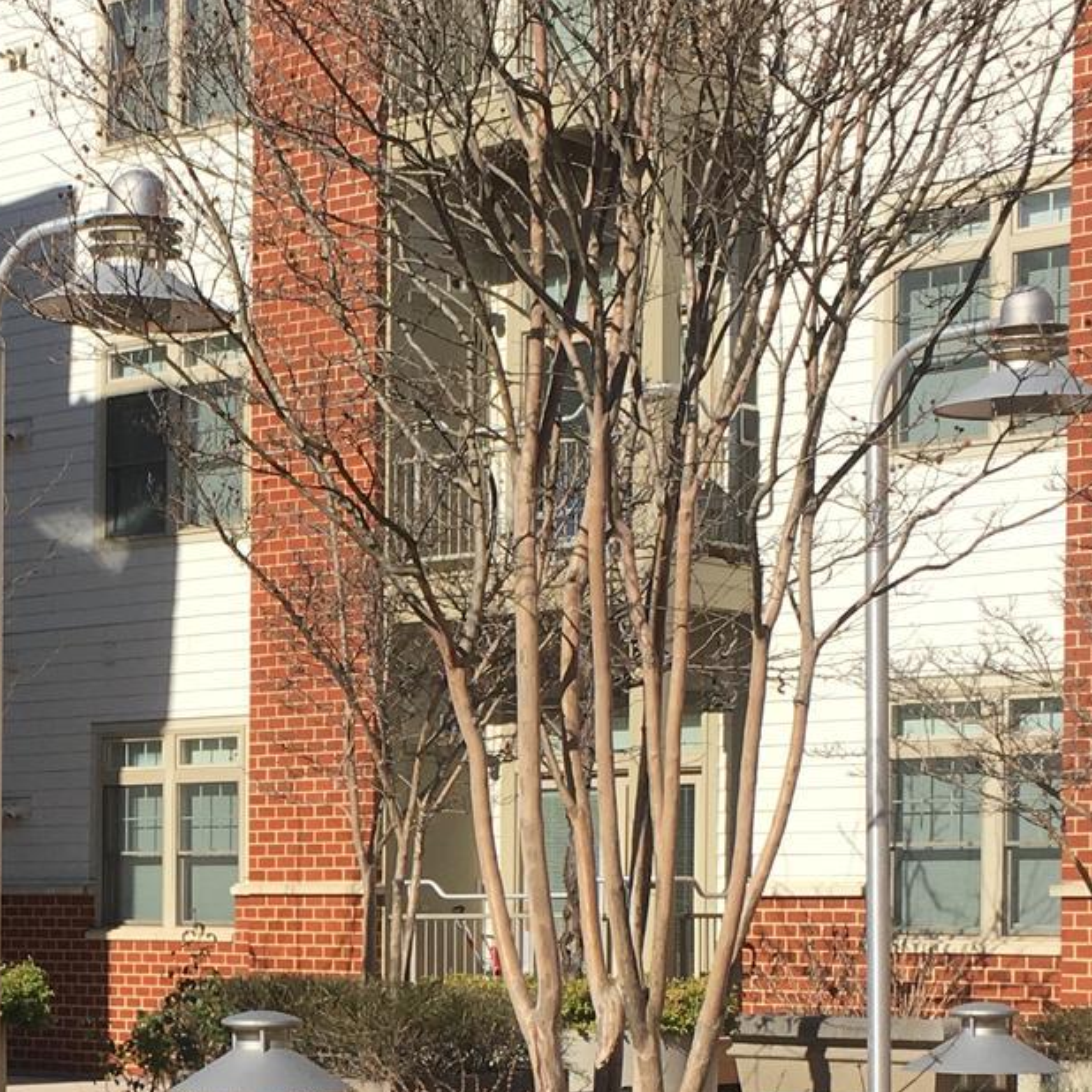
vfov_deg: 20.0
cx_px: 87
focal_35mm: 85
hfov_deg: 20.0
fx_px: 3034
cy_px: 988
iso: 25
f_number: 2.2
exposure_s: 1/1637
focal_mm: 4.15
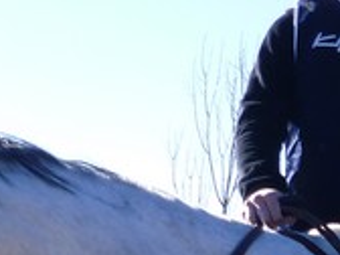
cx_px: 536
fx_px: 1306
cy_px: 314
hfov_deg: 13.8
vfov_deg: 10.9
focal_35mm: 133
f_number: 2.8
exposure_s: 1/500
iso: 80
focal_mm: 5
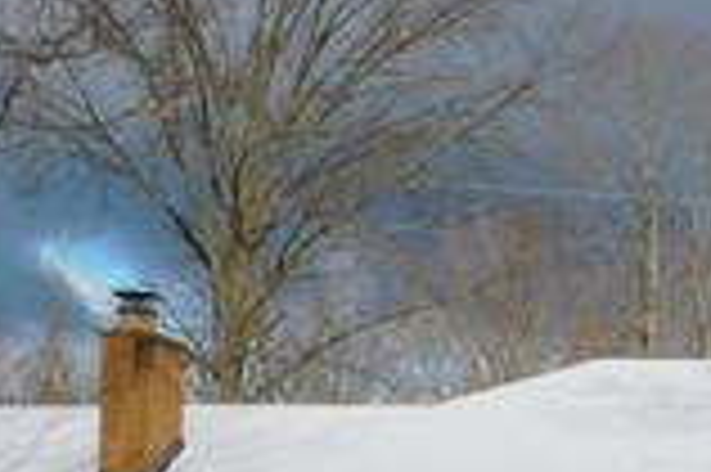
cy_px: 712
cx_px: 513
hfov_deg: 15.5
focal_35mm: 132
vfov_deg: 10.0
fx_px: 2604
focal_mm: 7.1
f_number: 3.6
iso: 125
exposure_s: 1/1500
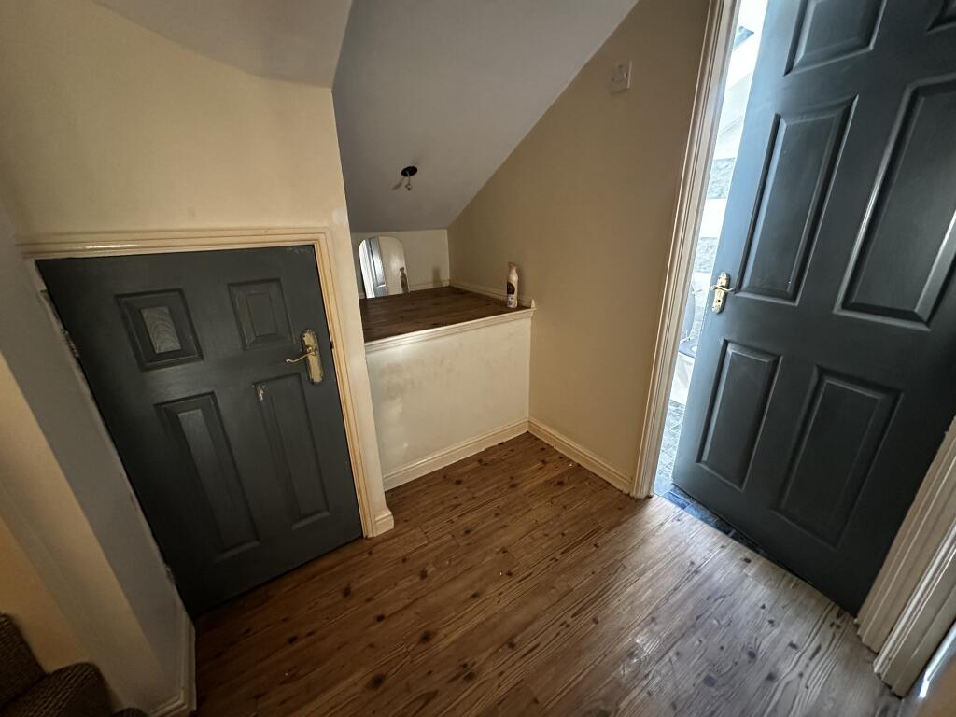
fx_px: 387
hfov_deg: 102.1
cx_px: 478
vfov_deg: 85.7
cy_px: 358
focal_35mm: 14
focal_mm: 2.22
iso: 1000
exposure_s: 1/60
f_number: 2.2
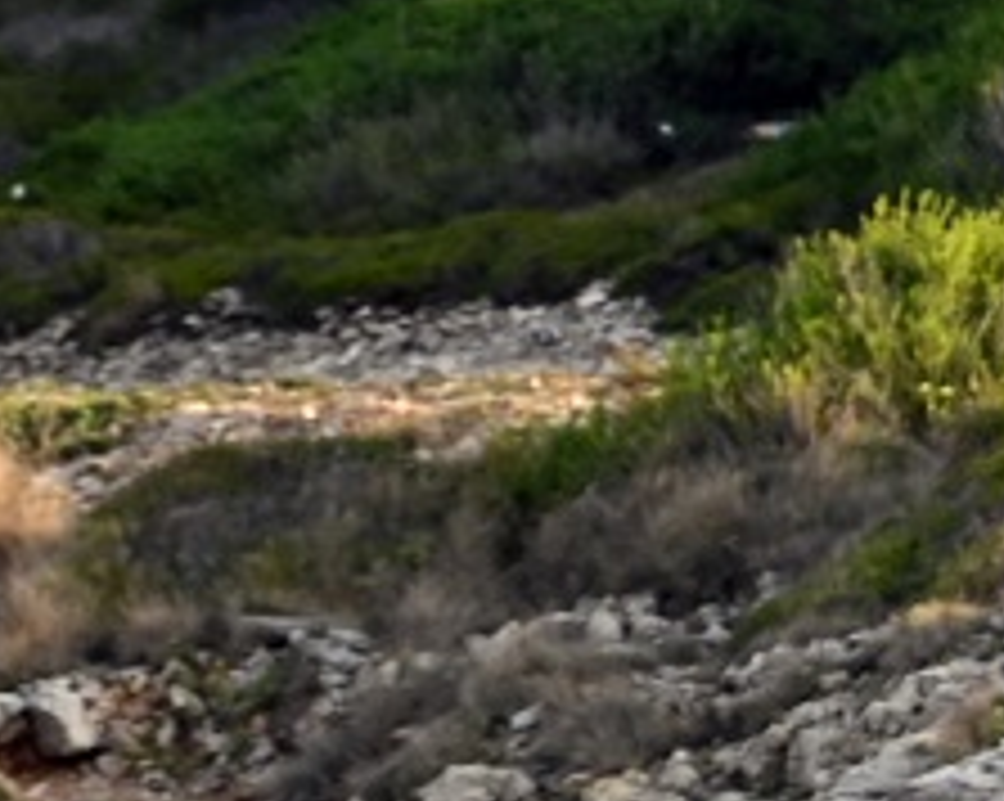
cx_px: 2908
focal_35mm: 1645
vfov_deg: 0.9
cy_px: -268
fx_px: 48838
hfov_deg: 1.2
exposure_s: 1/500
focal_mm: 300
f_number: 5.6
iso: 400
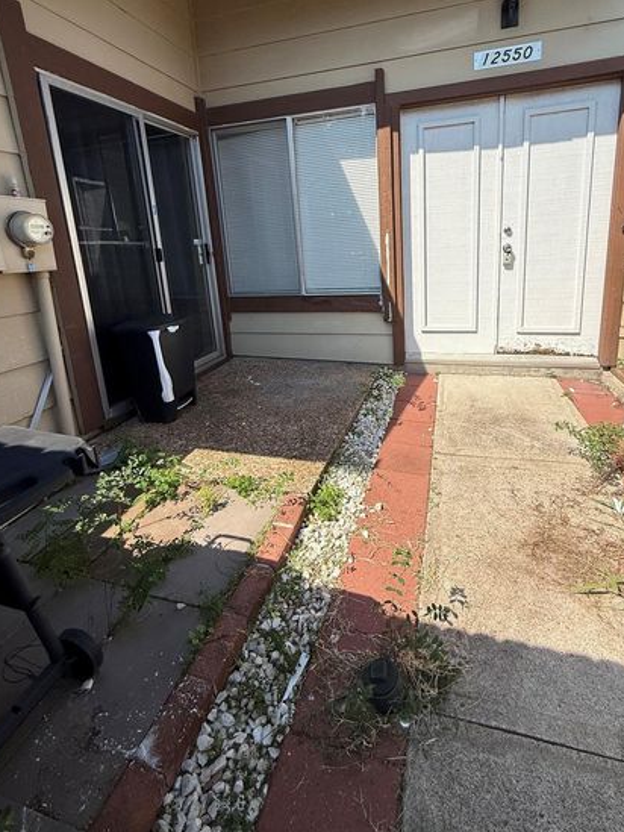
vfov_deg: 89.8
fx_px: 408
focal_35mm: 17
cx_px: 335
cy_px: 333
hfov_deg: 74.6
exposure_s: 1/2410
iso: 50
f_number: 2.2
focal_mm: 2.22
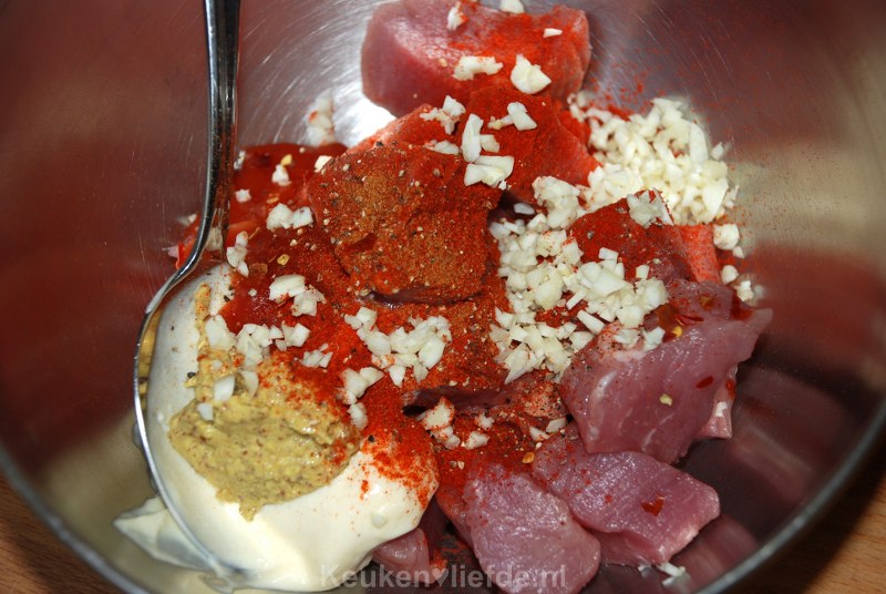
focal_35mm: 75
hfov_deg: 27.0
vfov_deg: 18.2
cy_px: 297
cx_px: 443
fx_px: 1849
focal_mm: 50
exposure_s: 1/60
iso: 200
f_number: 5
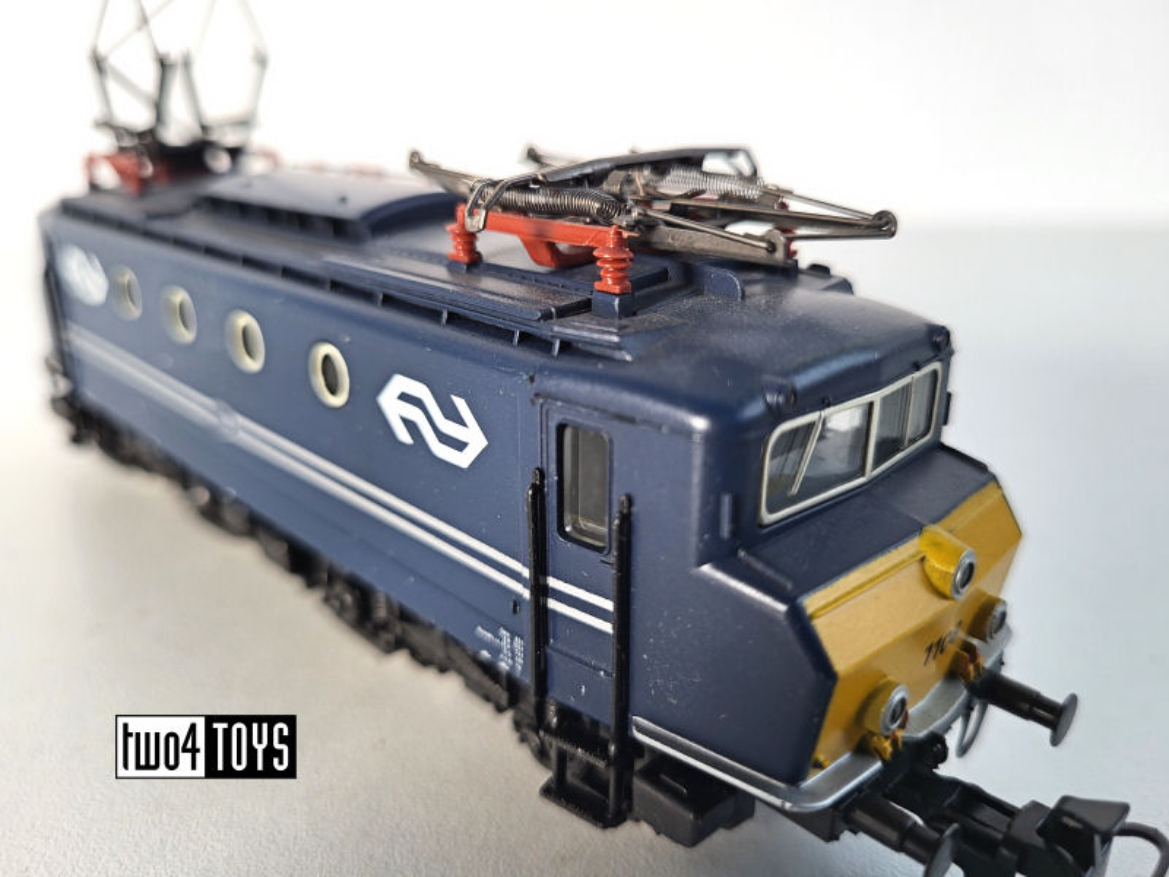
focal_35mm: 26
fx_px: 878
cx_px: 584
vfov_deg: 53.1
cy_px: 438
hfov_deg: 67.3
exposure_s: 1/100
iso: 160
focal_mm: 5.4
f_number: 1.8
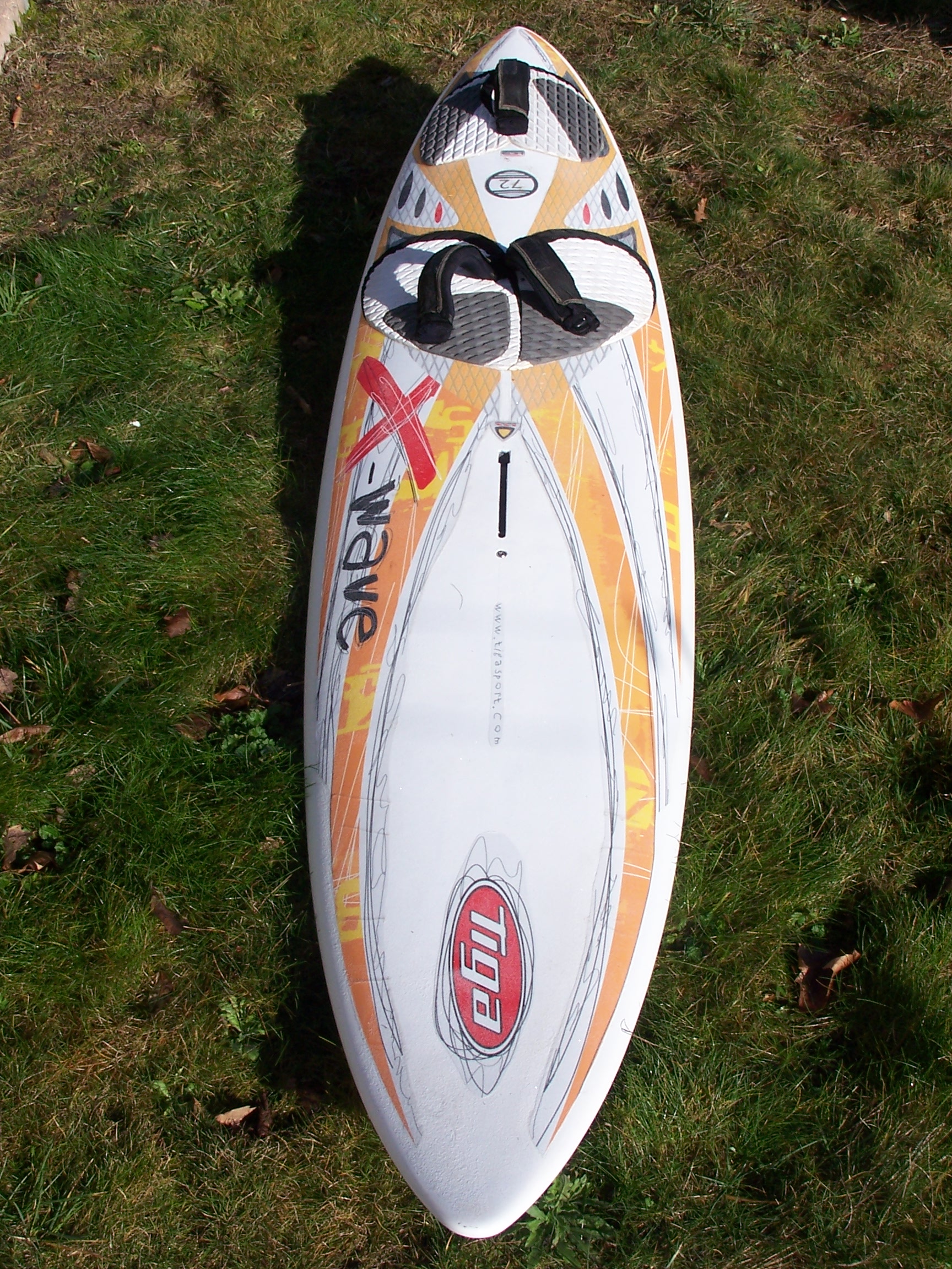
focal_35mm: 51
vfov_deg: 37.5
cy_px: 634
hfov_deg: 28.6
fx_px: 1870
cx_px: 476
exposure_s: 1/500
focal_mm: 8.5
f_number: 6.3
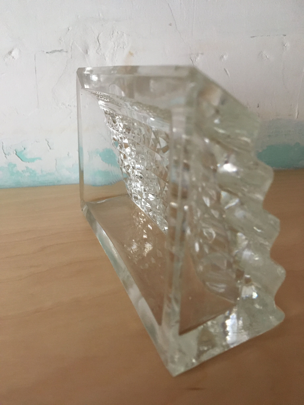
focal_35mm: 29
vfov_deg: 61.7
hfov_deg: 48.2
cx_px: 152
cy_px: 202
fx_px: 340
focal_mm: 4.15
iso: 200
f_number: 2.2
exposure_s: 1/25
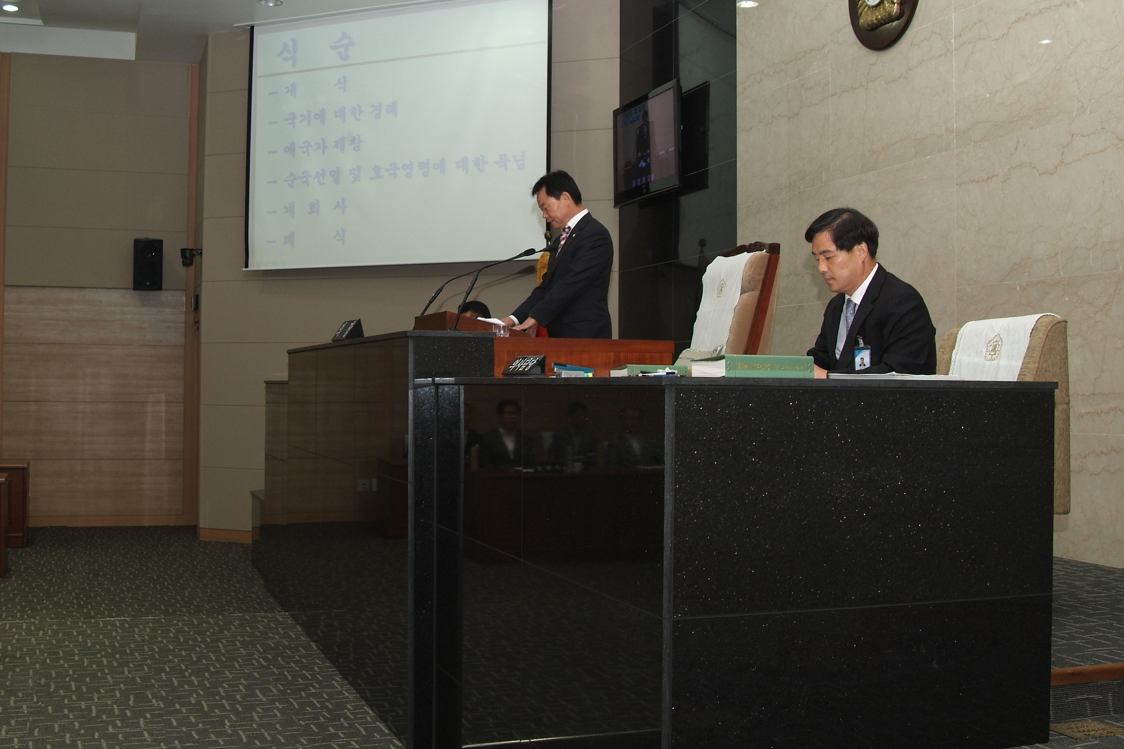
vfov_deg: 33.4
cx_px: 531
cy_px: 366
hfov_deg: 48.4
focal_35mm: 40
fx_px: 1249
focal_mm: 24
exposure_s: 1/60
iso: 400
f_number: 5.6
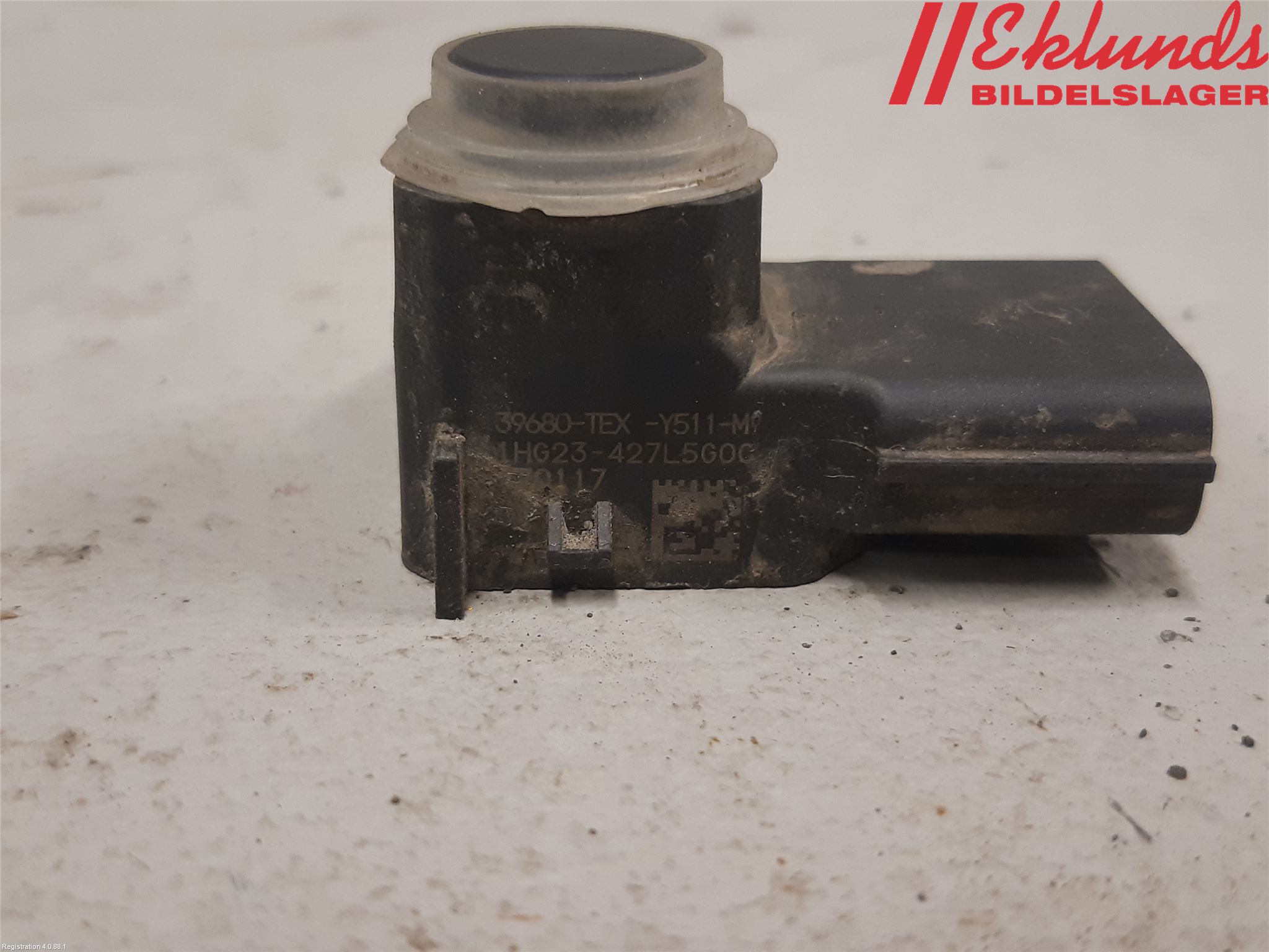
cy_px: 476
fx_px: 953
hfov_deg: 67.3
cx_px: 634
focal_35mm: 26
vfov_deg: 53.1
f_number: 1.7
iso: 160
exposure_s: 1/50
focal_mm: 3.93
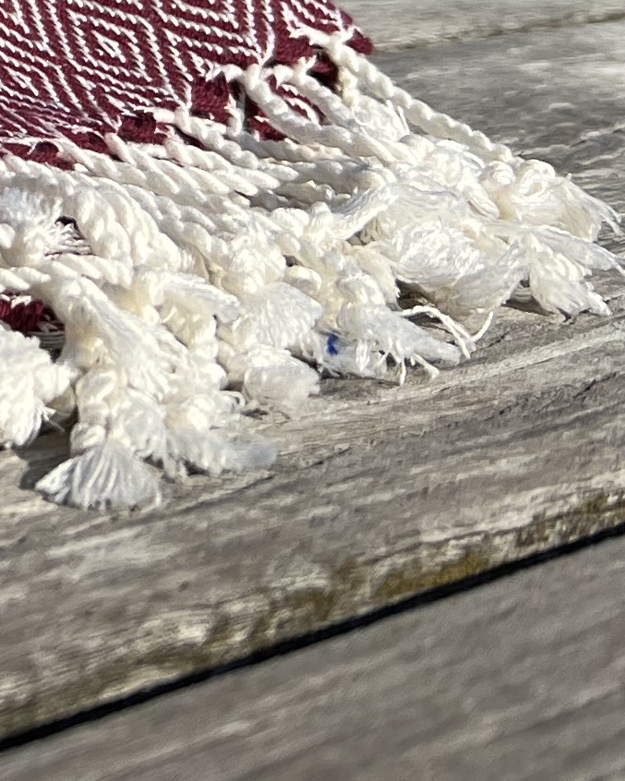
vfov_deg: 14.4
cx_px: -857
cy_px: -518
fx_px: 2797
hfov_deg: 10.9
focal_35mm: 121
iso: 50
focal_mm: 5.7
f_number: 1.5
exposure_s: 1/4630
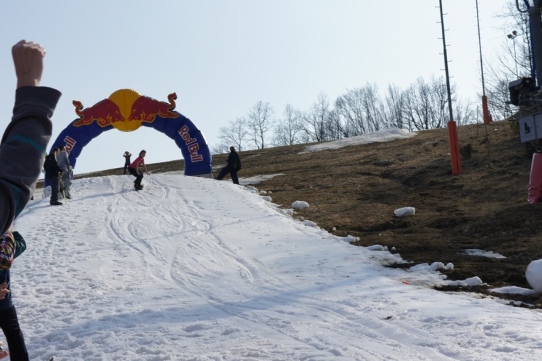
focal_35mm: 81
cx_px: 271
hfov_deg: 25.1
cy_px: 180
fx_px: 1219
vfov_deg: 16.8
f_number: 13
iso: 200
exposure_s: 1/500
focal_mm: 54
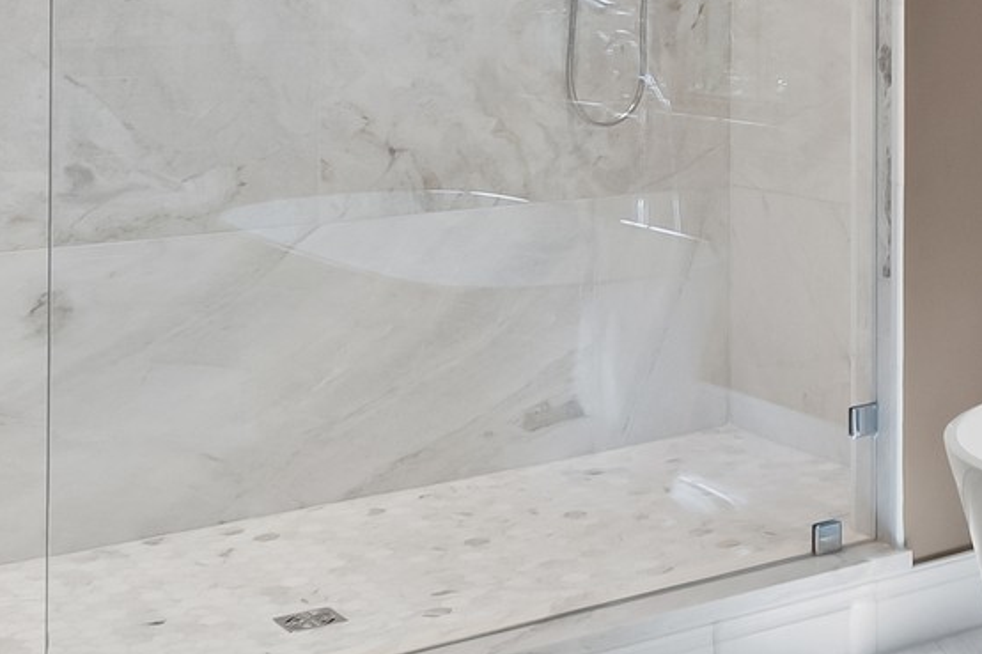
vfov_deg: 18.1
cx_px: 1067
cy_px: -34
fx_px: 1991
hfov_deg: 25.7
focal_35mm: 73
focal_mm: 15
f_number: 8
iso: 320
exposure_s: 1/4
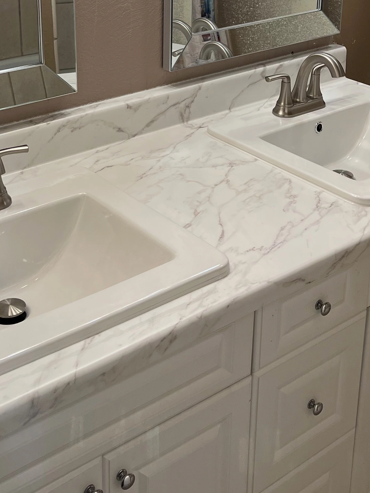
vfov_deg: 32.2
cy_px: 51
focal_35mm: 57
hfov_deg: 25.7
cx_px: 173
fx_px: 812
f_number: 1.5
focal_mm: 5.7
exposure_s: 1/120
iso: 80
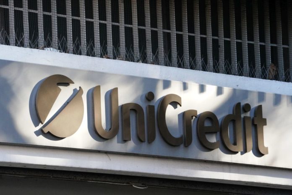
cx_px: 146
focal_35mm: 189
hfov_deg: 10.9
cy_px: 98
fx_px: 1534
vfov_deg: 7.3
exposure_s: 1/250
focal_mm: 189
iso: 12800
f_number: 11
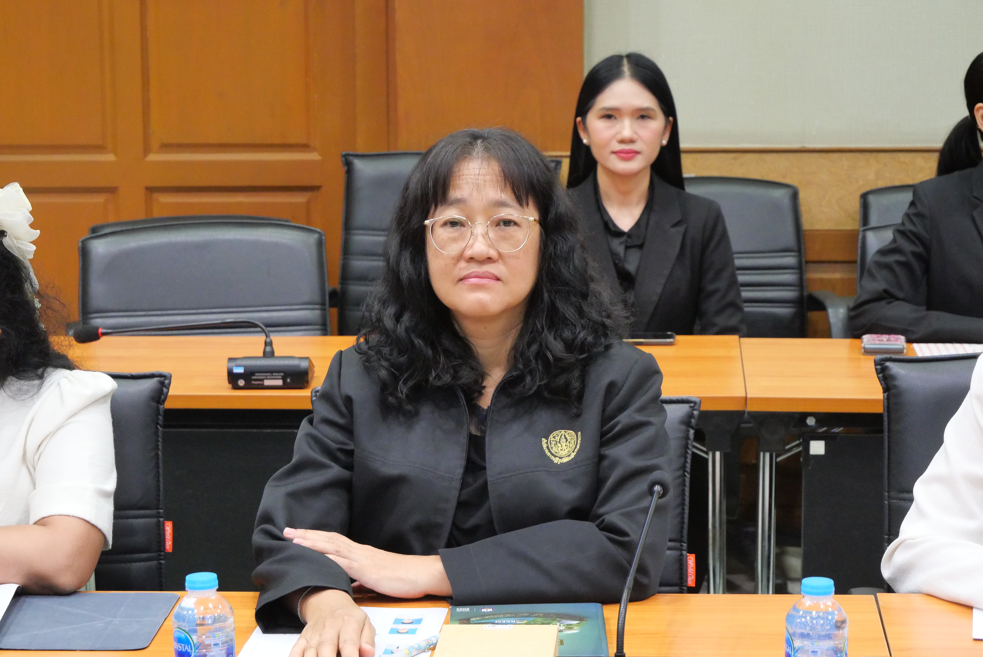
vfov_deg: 14.1
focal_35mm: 97
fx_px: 2650
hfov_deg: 21.0
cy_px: 328
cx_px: 492
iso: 3200
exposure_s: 1/30
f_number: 5.6
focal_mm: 47
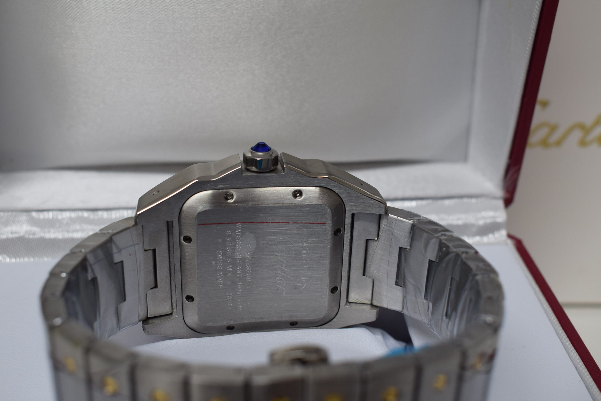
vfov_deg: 30.6
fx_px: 735
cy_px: 198
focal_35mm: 44
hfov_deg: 44.5
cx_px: 293
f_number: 7.1
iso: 400
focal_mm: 28
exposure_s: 1/40
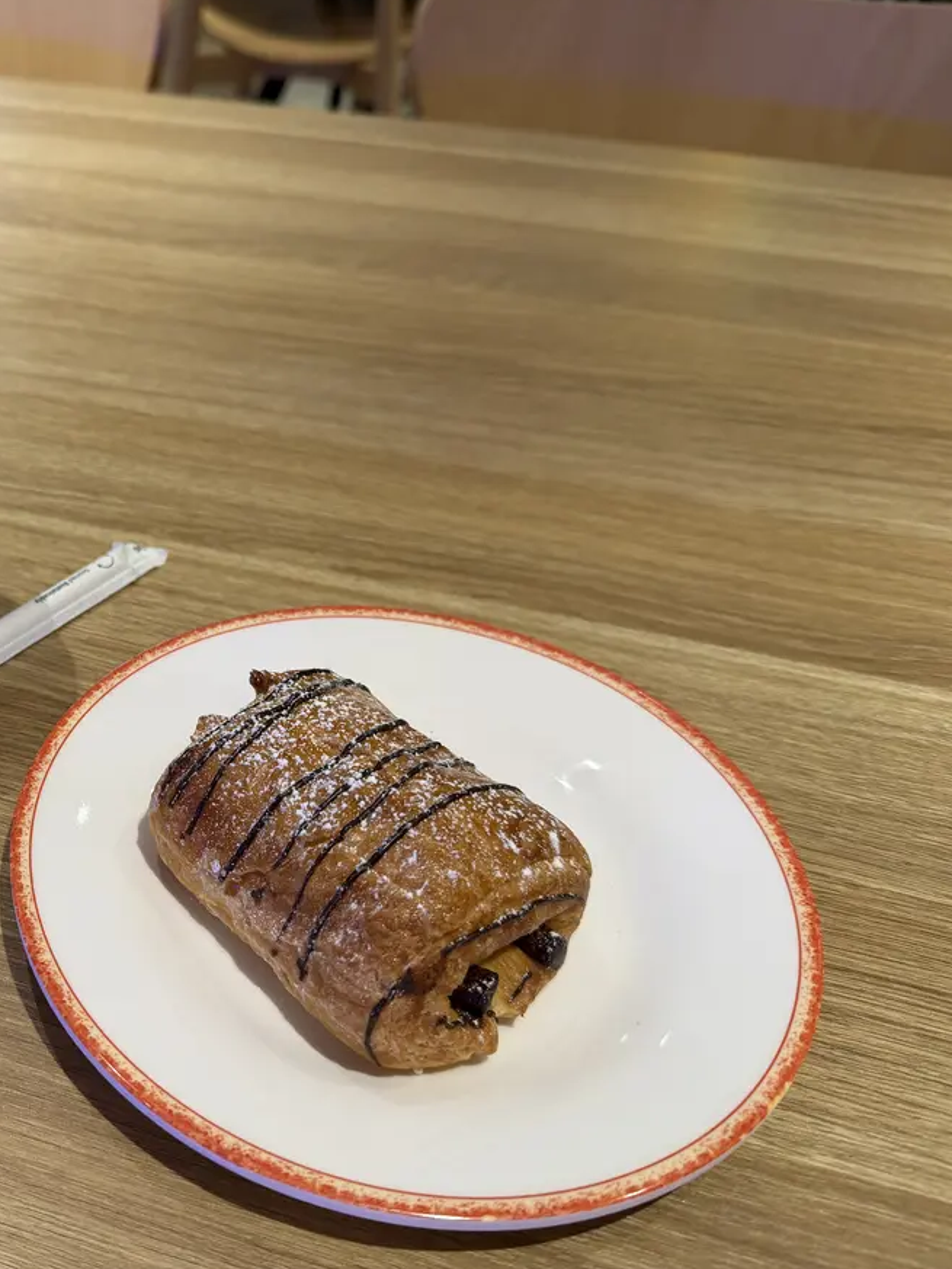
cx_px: 126
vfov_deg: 55.3
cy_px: 618
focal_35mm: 33
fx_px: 1210
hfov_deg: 40.3
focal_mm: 6.76
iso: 200
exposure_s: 1/100
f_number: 1.78
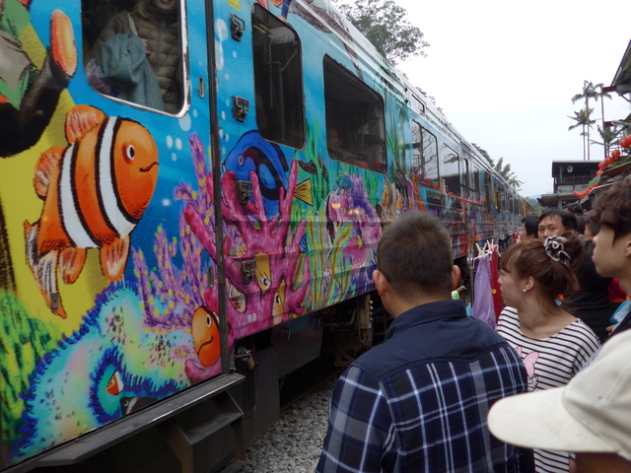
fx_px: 510
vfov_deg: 49.7
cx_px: 316
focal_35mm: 28
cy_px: 236
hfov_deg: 63.4
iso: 80
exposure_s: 1/500
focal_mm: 6
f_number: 2
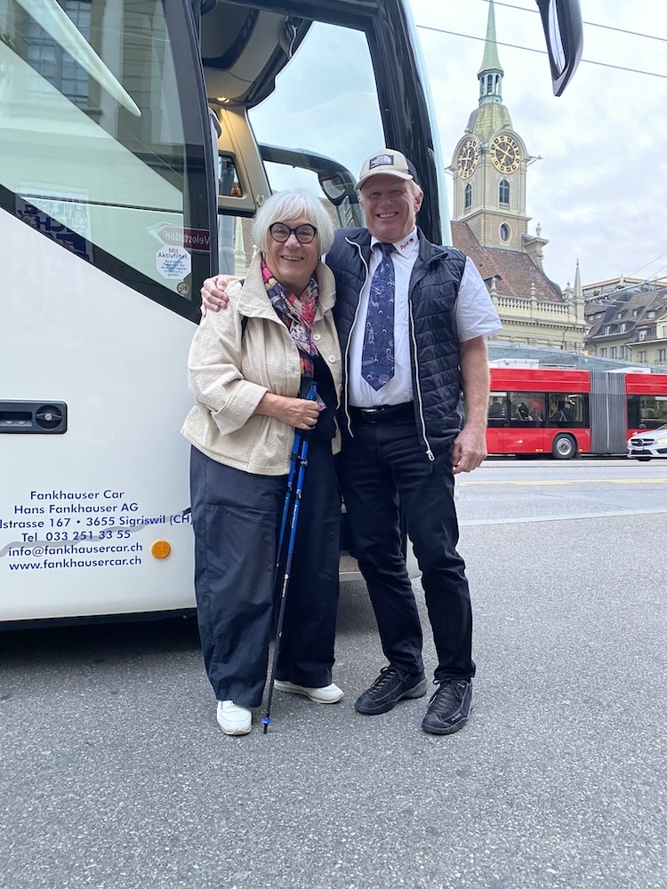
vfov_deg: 67.3
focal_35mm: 26
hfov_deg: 53.1
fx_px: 668
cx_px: 334
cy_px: 444
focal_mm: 4.25
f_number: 1.8
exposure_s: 1/60
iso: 200
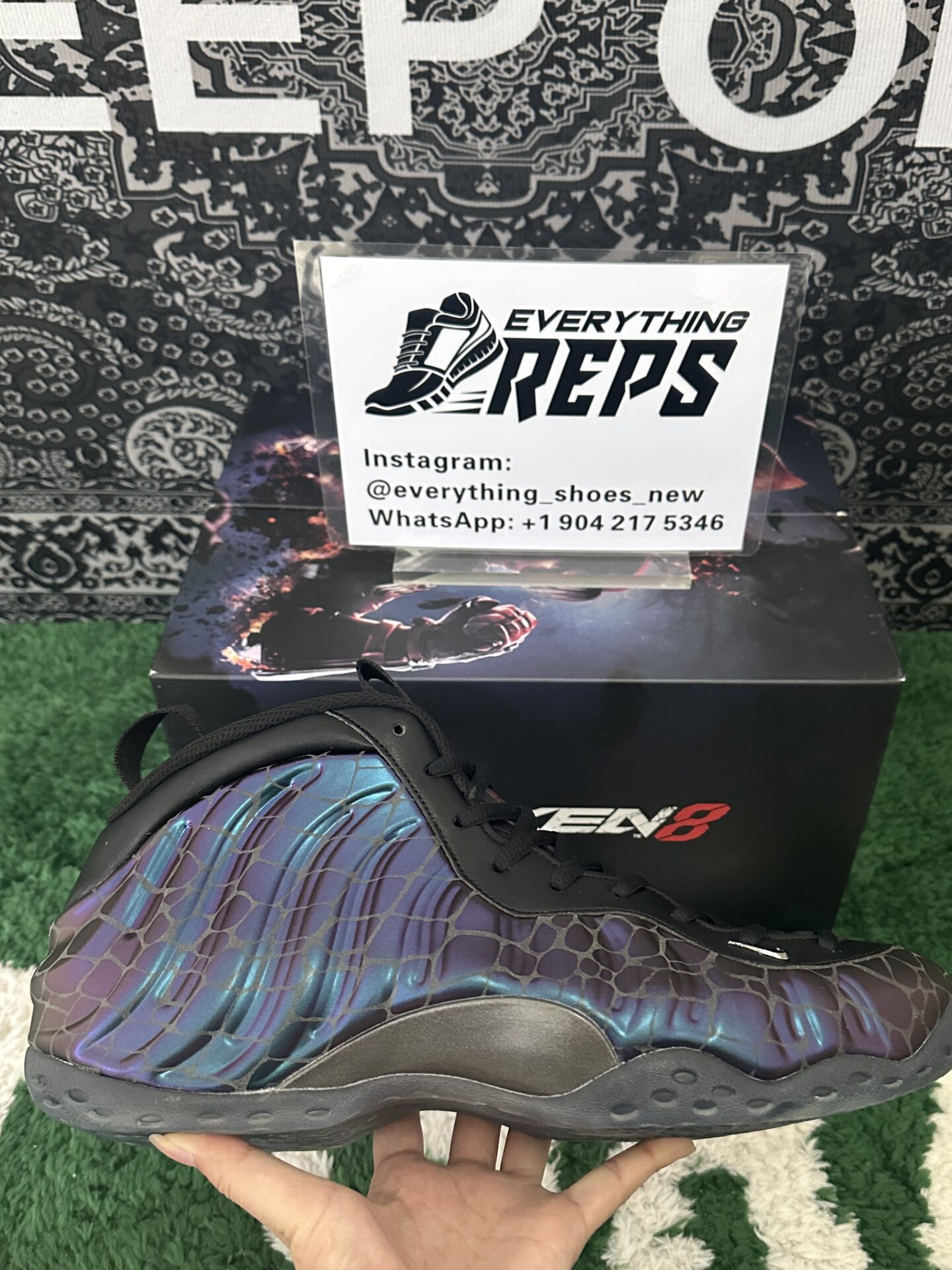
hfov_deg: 44.1
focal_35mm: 32
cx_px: 529
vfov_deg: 56.7
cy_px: 695
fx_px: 1173
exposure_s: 1/50
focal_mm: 6.86
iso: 640
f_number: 1.78
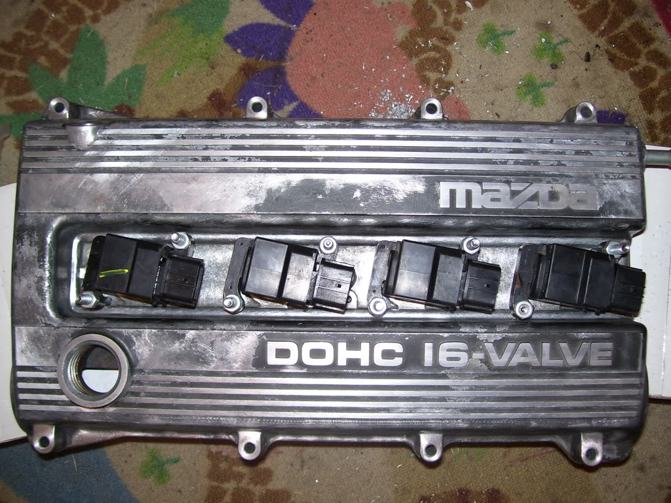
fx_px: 698
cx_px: 336
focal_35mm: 36
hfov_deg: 51.4
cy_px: 252
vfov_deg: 39.7
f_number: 2.7
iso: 80
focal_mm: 6
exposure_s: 1/60
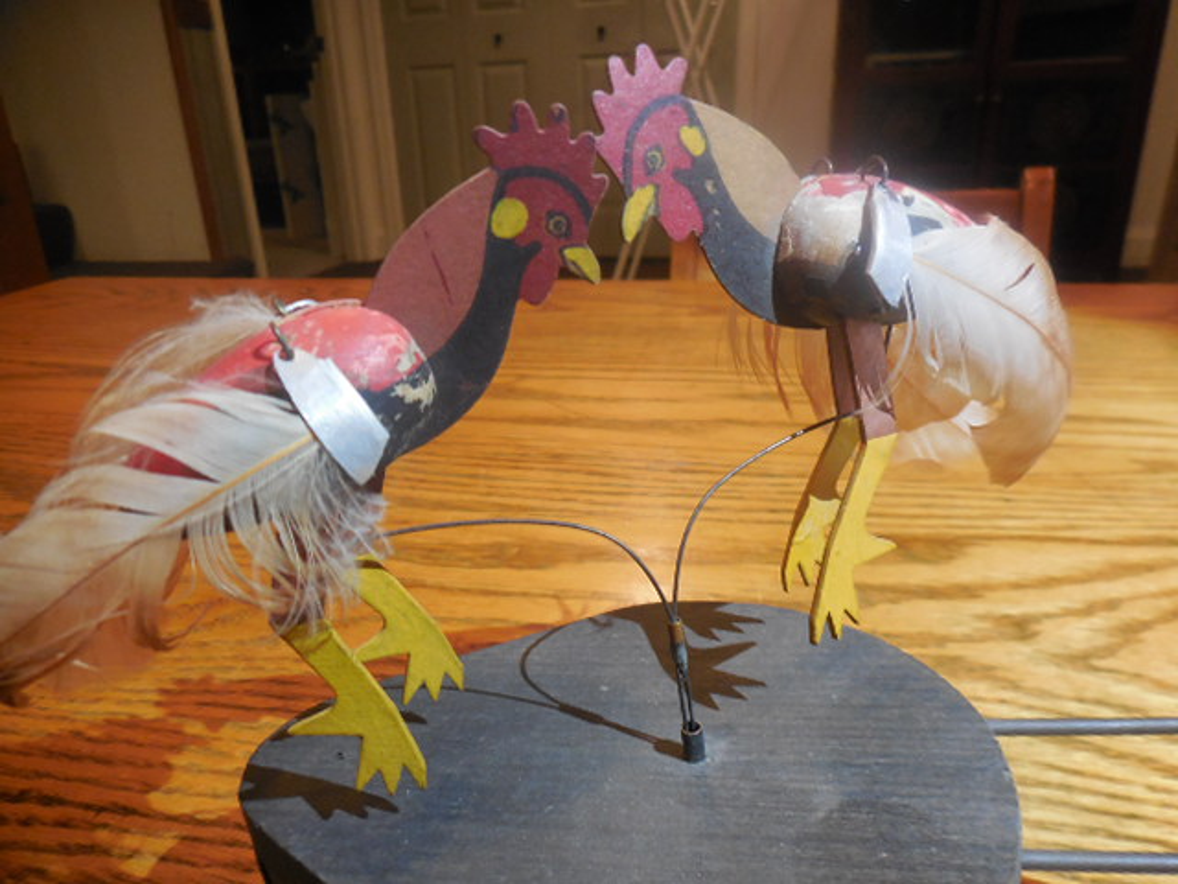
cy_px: 442
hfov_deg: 69.4
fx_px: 851
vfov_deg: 54.9
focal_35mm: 25
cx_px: 589
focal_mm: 4.5
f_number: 3.7
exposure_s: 1/20
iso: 400
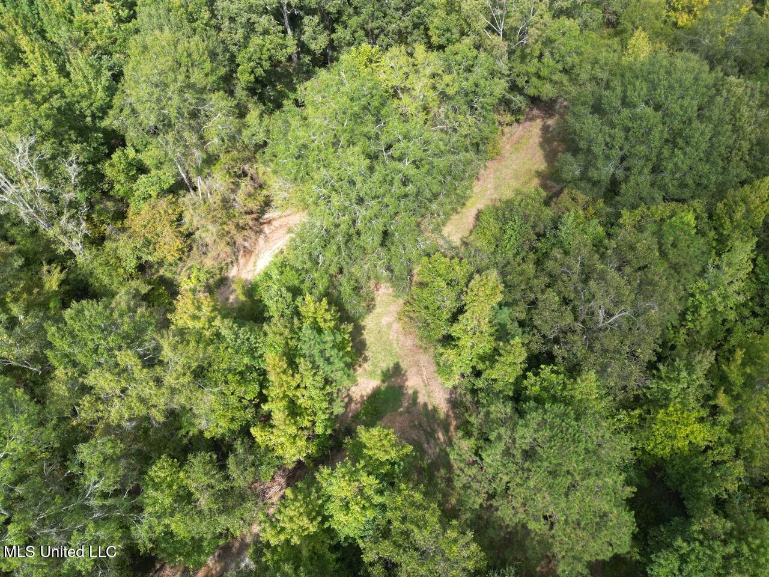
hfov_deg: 71.6
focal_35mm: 24
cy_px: 288
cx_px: 384
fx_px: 533
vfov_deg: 56.8
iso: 100
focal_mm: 6.72
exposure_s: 1/800
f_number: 1.7
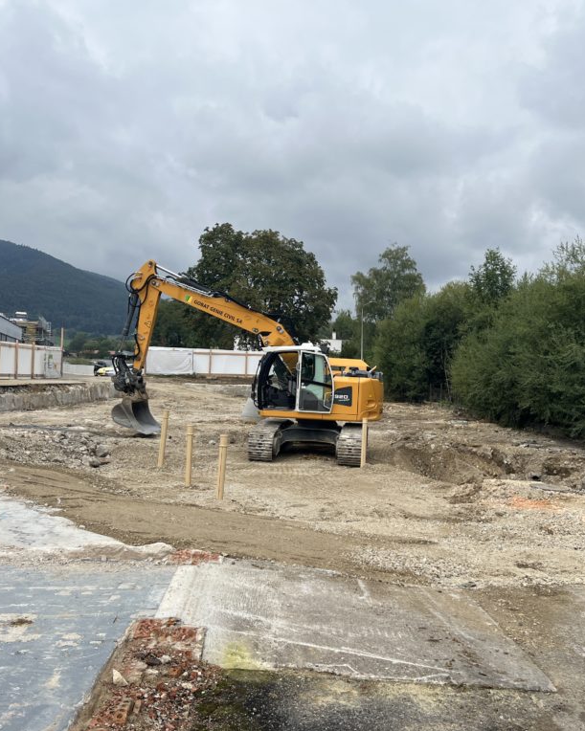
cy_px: 366
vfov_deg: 52.8
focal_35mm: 34
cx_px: 360
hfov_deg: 43.1
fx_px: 736
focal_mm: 5.1
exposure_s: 1/2513
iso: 50
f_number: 1.6
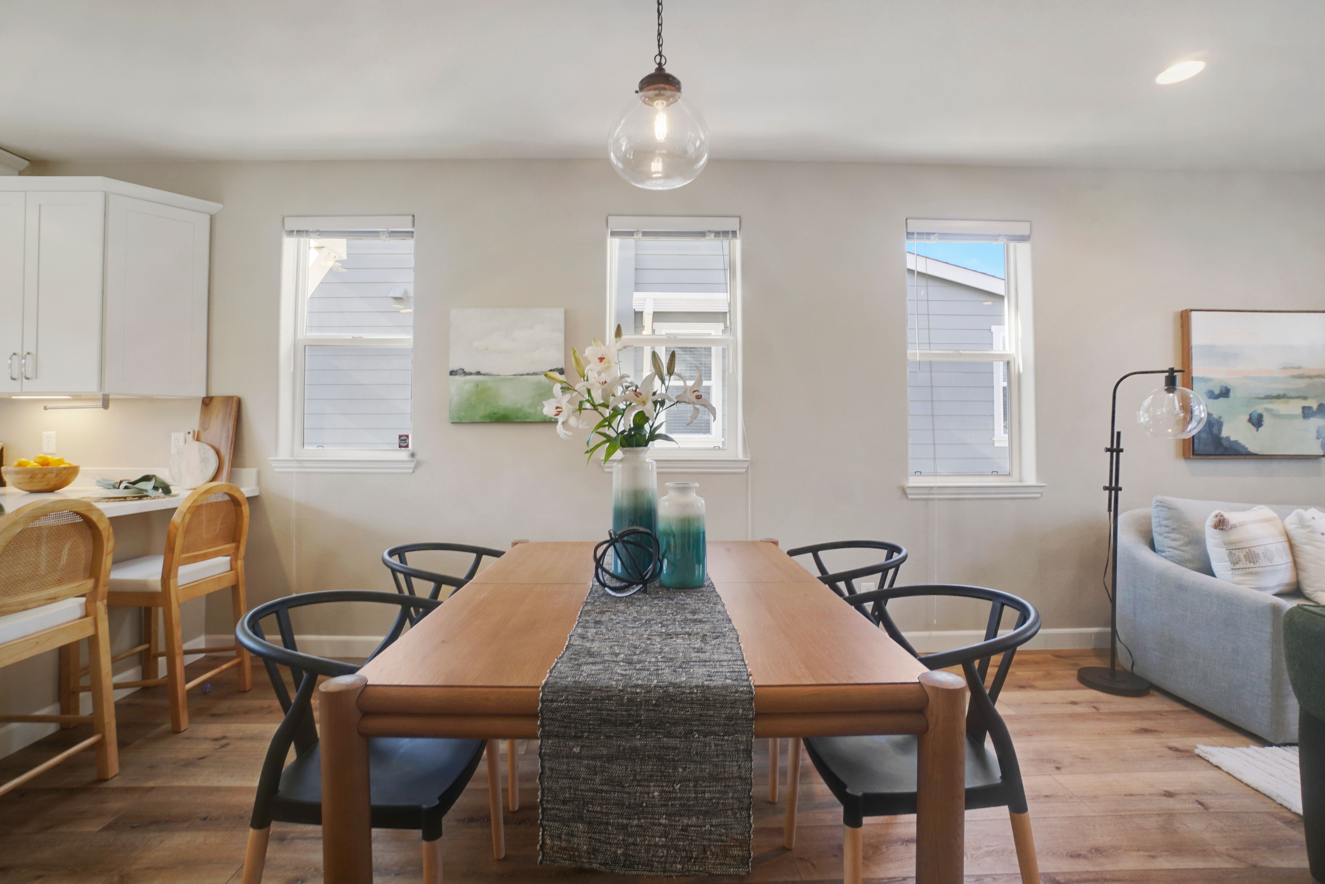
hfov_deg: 100.4
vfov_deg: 77.3
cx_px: 662
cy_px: 442
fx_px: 552
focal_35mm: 15
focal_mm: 10
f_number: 9
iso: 125
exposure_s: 1/3.33
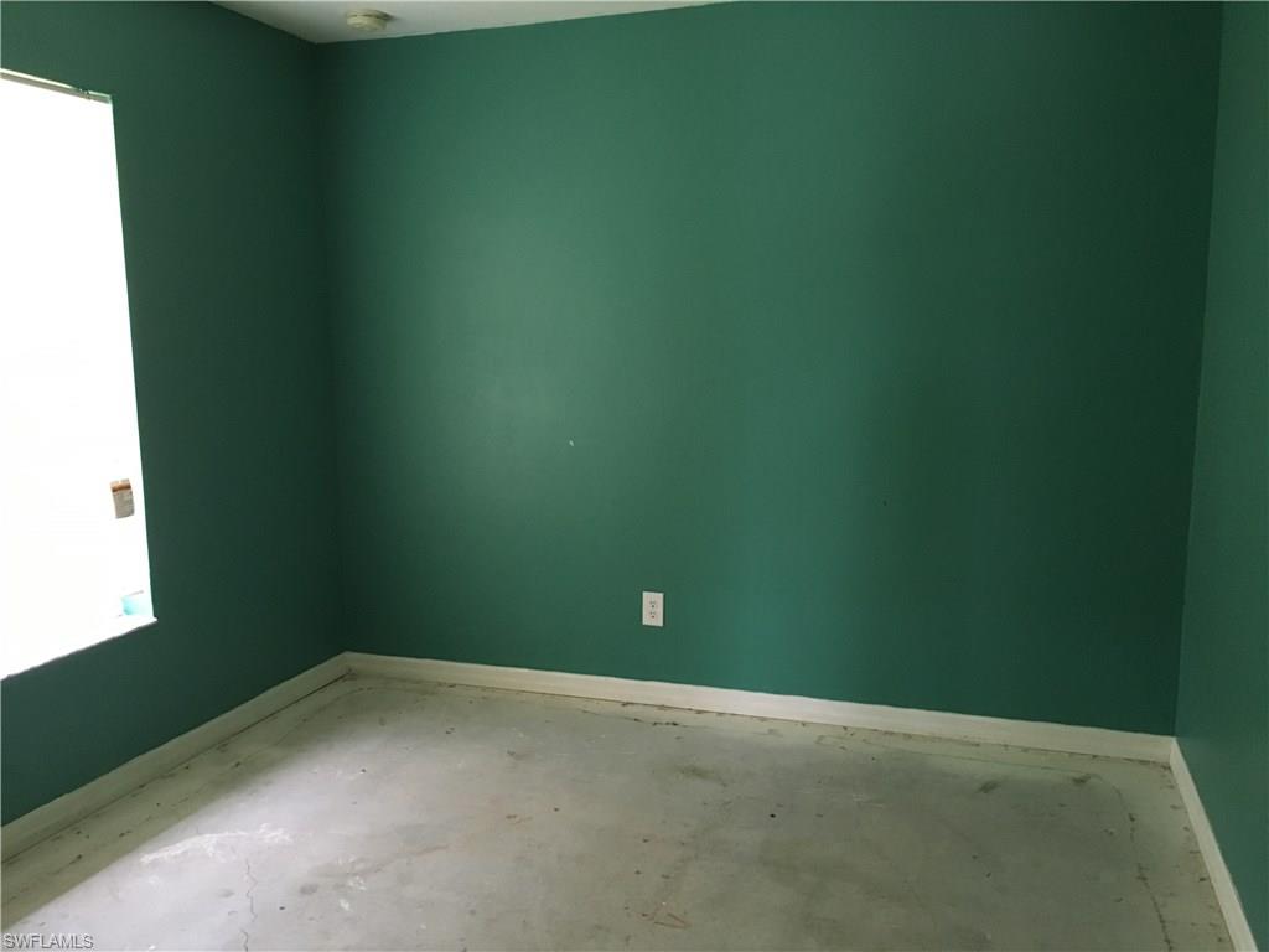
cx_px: 634
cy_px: 476
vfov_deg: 48.2
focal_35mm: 29
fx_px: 1063
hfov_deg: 61.7
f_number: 2.2
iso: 200
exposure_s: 1/15
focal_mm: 4.15
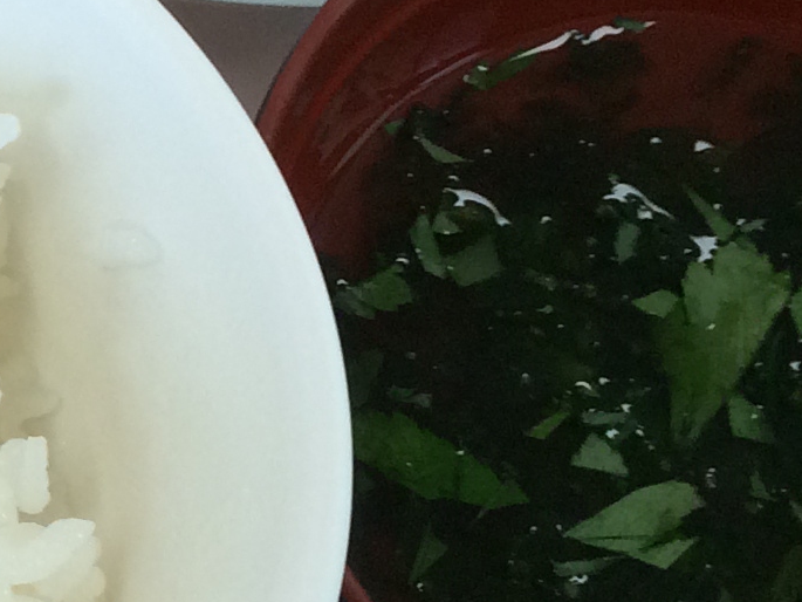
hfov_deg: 12.3
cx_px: -774
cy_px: 193
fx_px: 3314
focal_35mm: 143
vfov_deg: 10.4
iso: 64
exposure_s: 1/120
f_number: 2.2
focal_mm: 4.12
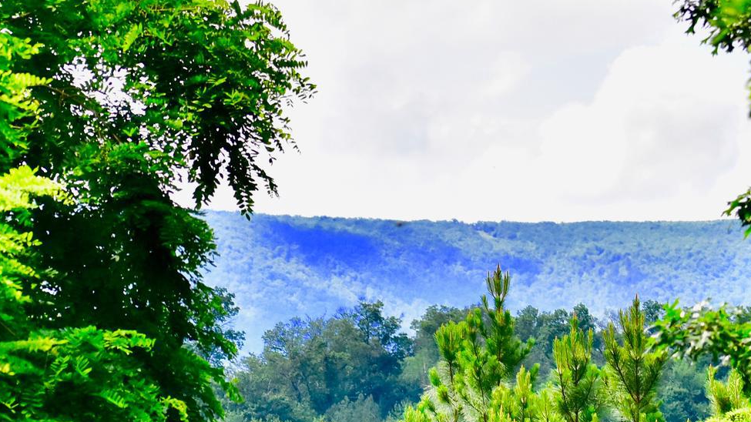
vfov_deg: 5.3
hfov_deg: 9.3
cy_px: 335
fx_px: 4599
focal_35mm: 231
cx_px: 409
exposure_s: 1/500
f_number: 5.6
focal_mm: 70
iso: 400
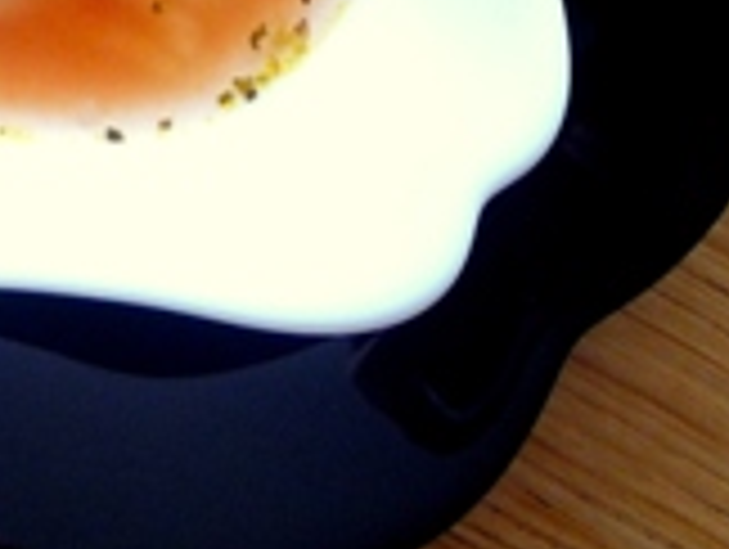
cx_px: -472
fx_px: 2995
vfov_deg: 9.5
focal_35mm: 142
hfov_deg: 12.9
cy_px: -675
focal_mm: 5.2
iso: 100
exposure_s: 1/30
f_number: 3.3
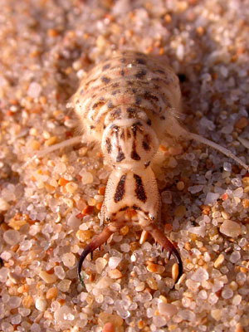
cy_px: 166
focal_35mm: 89
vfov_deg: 22.0
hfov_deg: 16.6
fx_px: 854
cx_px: 124
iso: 100
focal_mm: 18.4
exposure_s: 1/313
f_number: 7.5
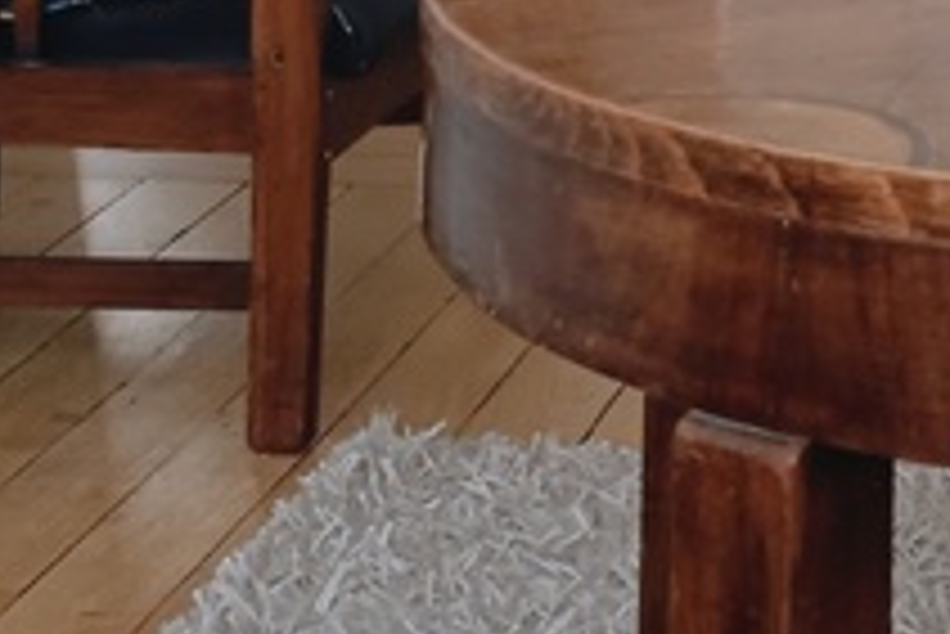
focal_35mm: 126
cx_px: 1436
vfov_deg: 9.7
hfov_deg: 15.0
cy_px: -881
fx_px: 3327
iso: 2326
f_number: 1.79
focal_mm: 4.71
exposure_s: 1/25
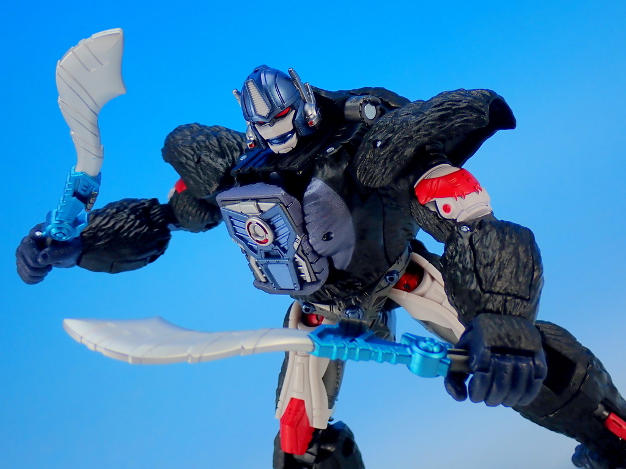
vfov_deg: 21.9
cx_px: 313
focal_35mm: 67
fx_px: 1212
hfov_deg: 29.0
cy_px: 234
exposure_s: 1/30
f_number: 3.8
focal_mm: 11.88
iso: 100
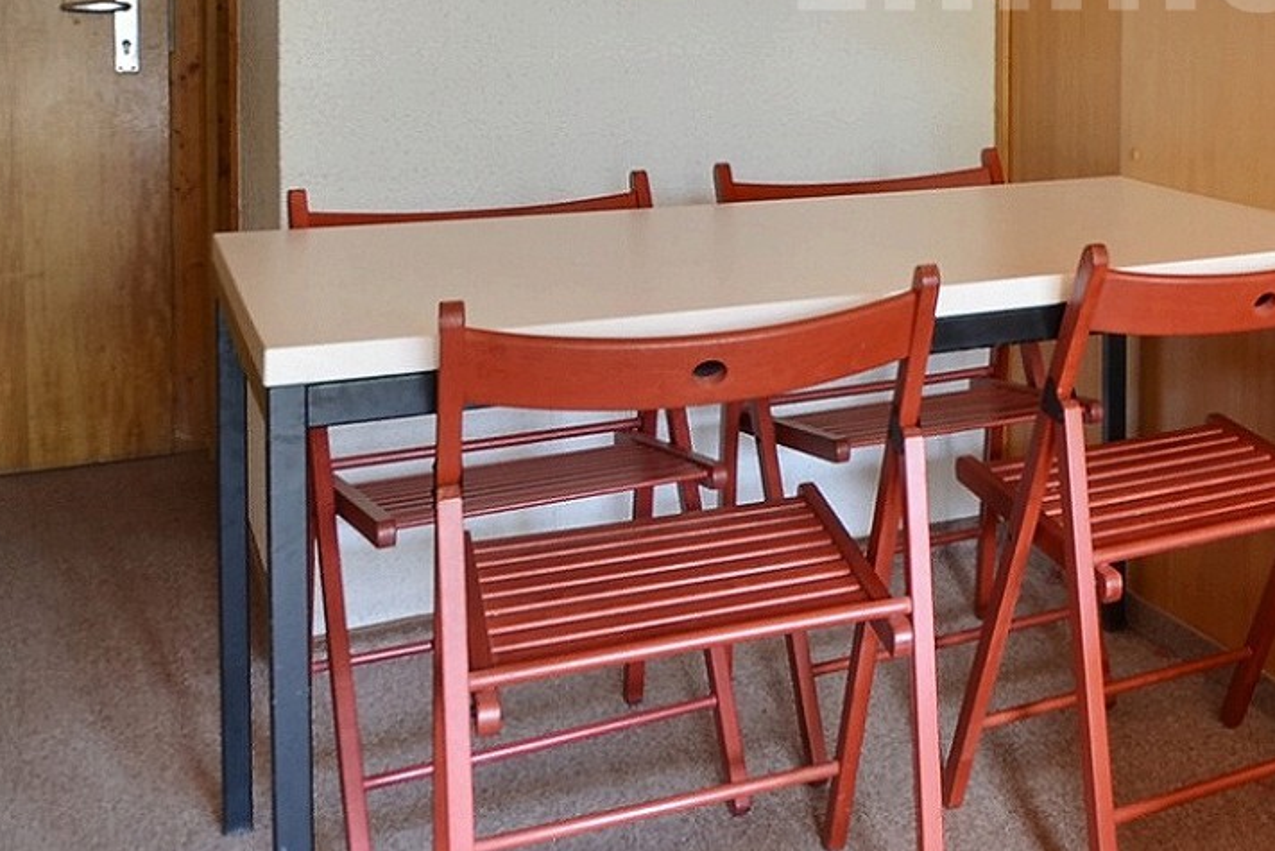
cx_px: 1547
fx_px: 1680
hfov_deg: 33.4
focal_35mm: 47
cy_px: -30
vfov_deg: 26.6
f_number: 9
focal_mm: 11
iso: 400
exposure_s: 1/2
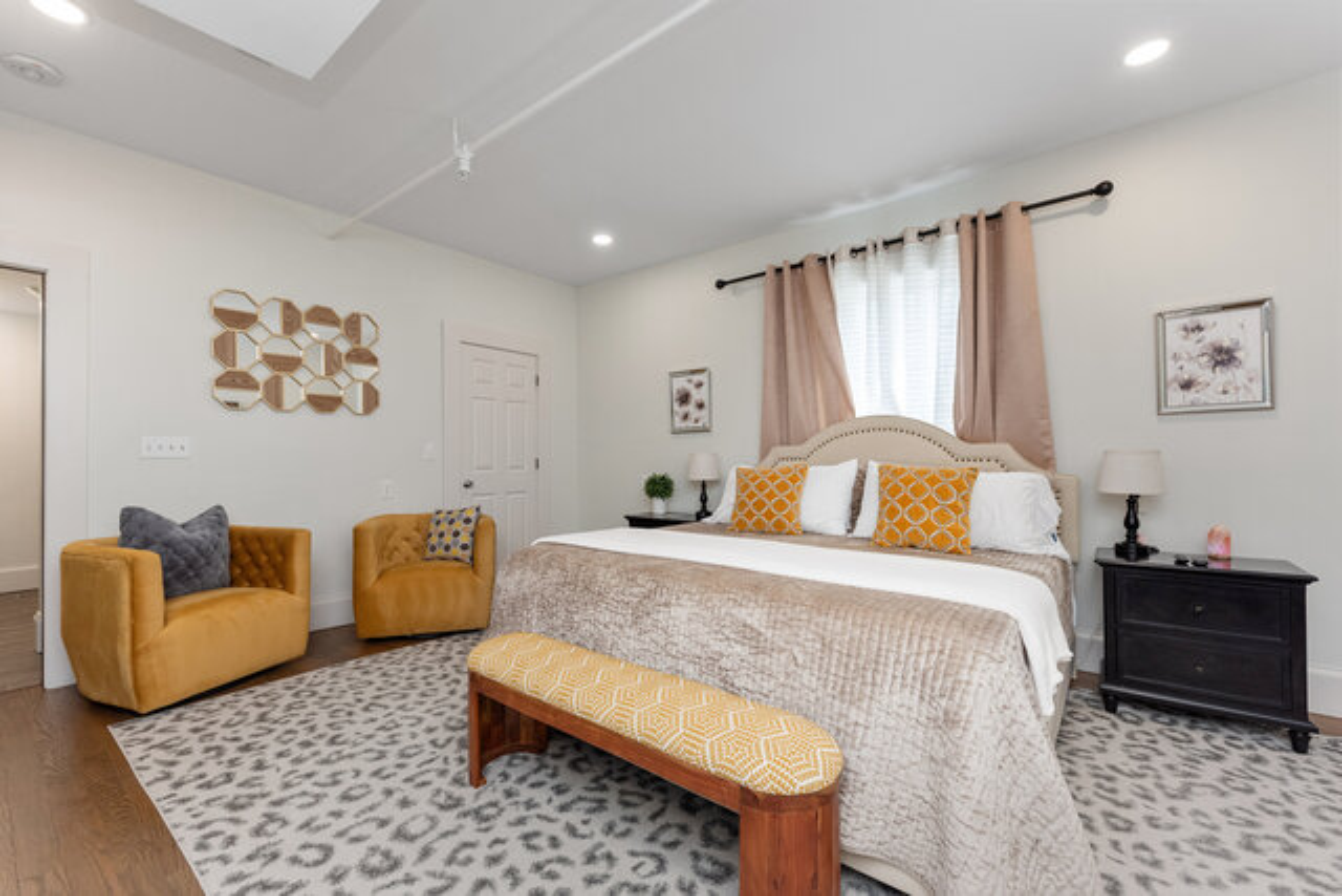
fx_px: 559
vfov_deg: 77.4
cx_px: 671
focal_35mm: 15
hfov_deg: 100.4
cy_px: 448
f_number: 5.6
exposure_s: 1/200
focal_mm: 15
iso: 800
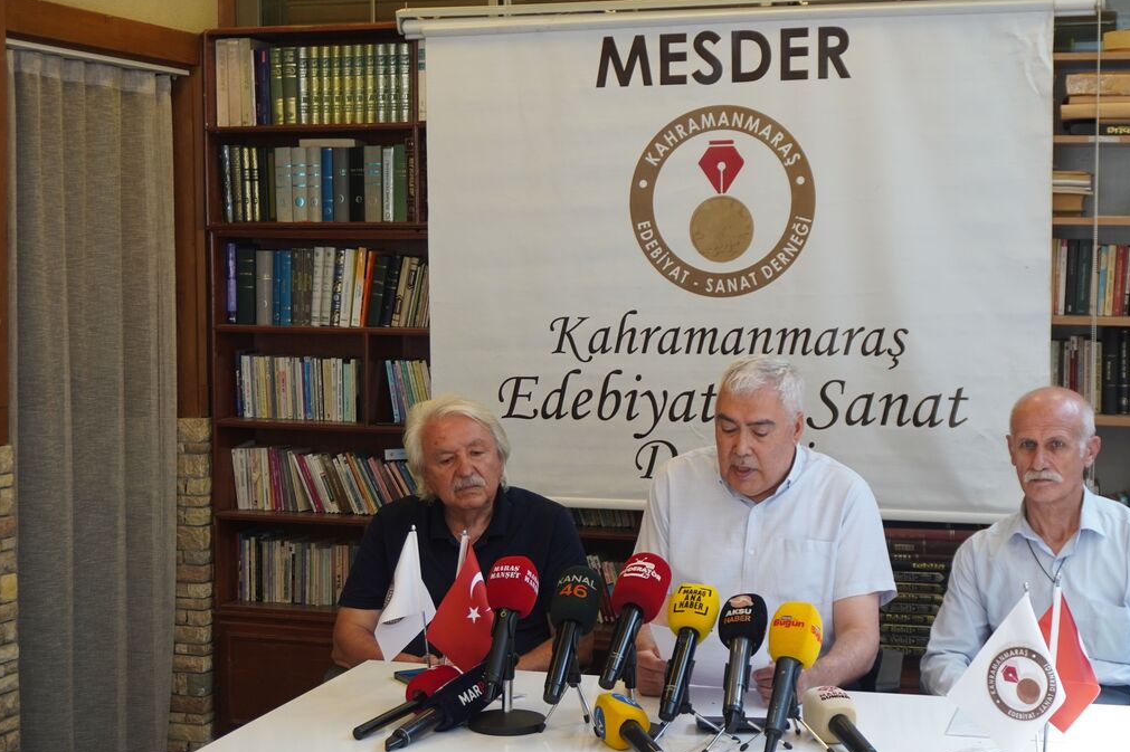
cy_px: 376
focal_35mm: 57
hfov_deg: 35.1
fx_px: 1788
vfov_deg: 23.8
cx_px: 597
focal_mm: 30
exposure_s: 1/50
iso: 250
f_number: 5
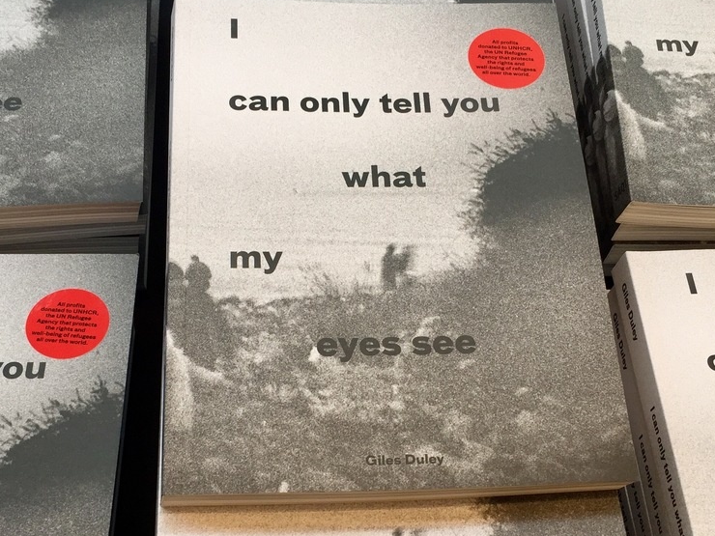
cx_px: 348
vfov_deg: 30.7
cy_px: 349
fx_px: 971
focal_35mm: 47
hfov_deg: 40.4
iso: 50
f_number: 2.2
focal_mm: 4.15
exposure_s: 1/100
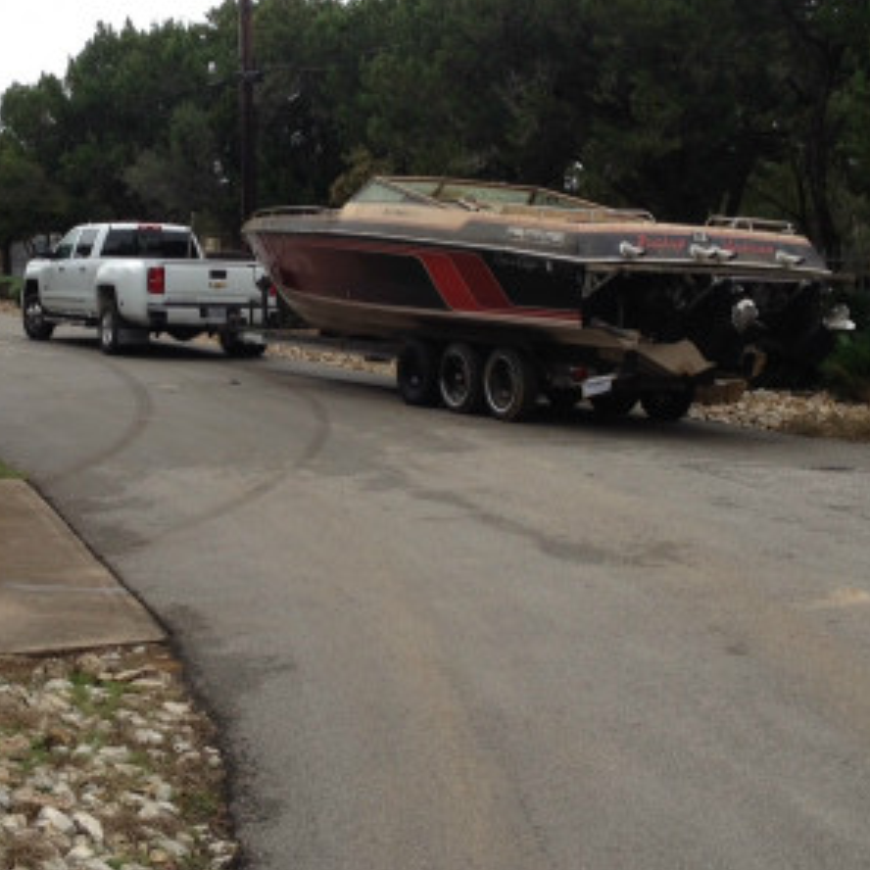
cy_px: 329
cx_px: 265
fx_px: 1905
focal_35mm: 67
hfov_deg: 25.5
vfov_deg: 25.7
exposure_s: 1/310
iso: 50
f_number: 2.4
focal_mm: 4.28
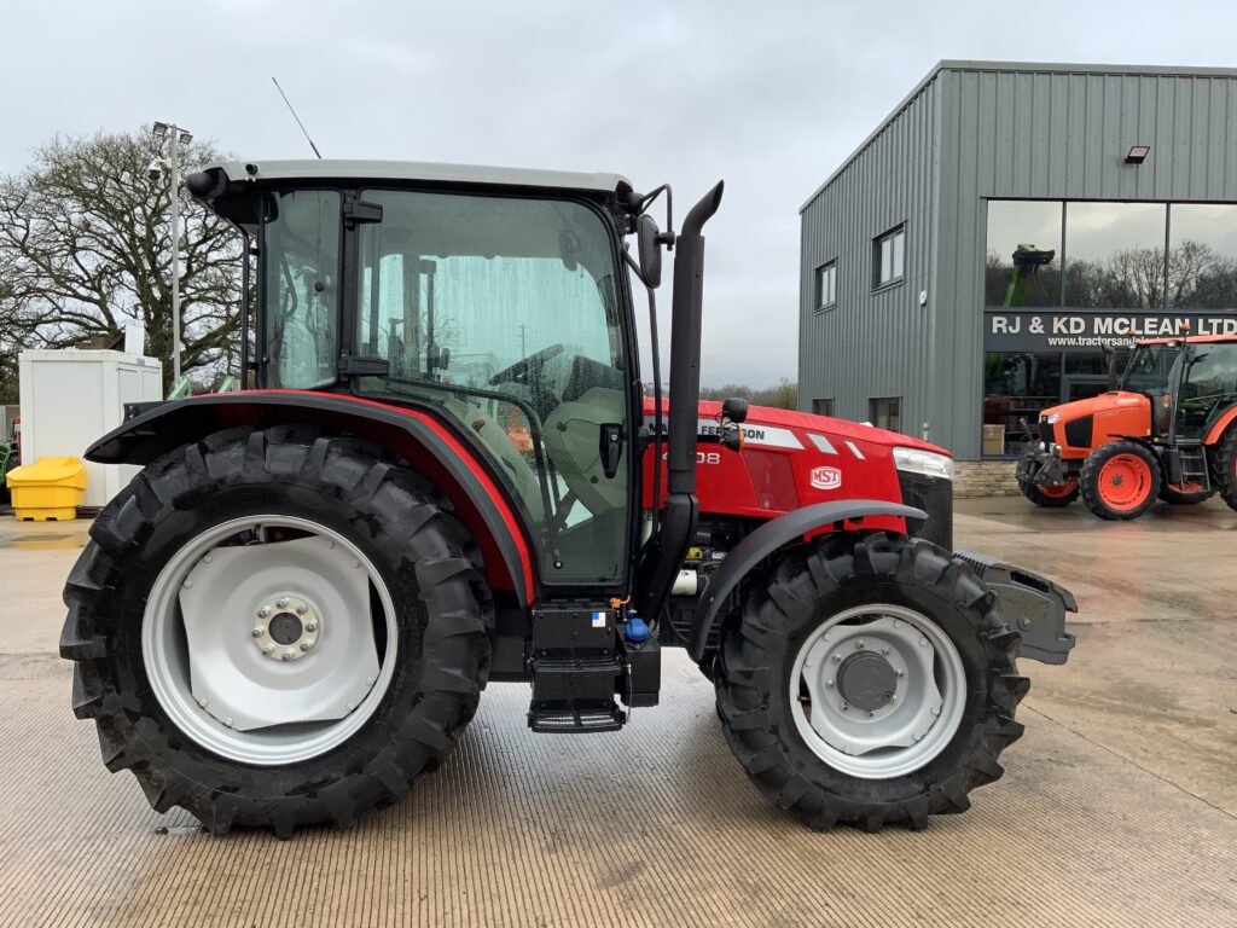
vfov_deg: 48.2
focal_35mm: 29
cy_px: 464
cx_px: 618
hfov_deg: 61.7
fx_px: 1036
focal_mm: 3
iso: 16
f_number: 1.8
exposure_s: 1/400
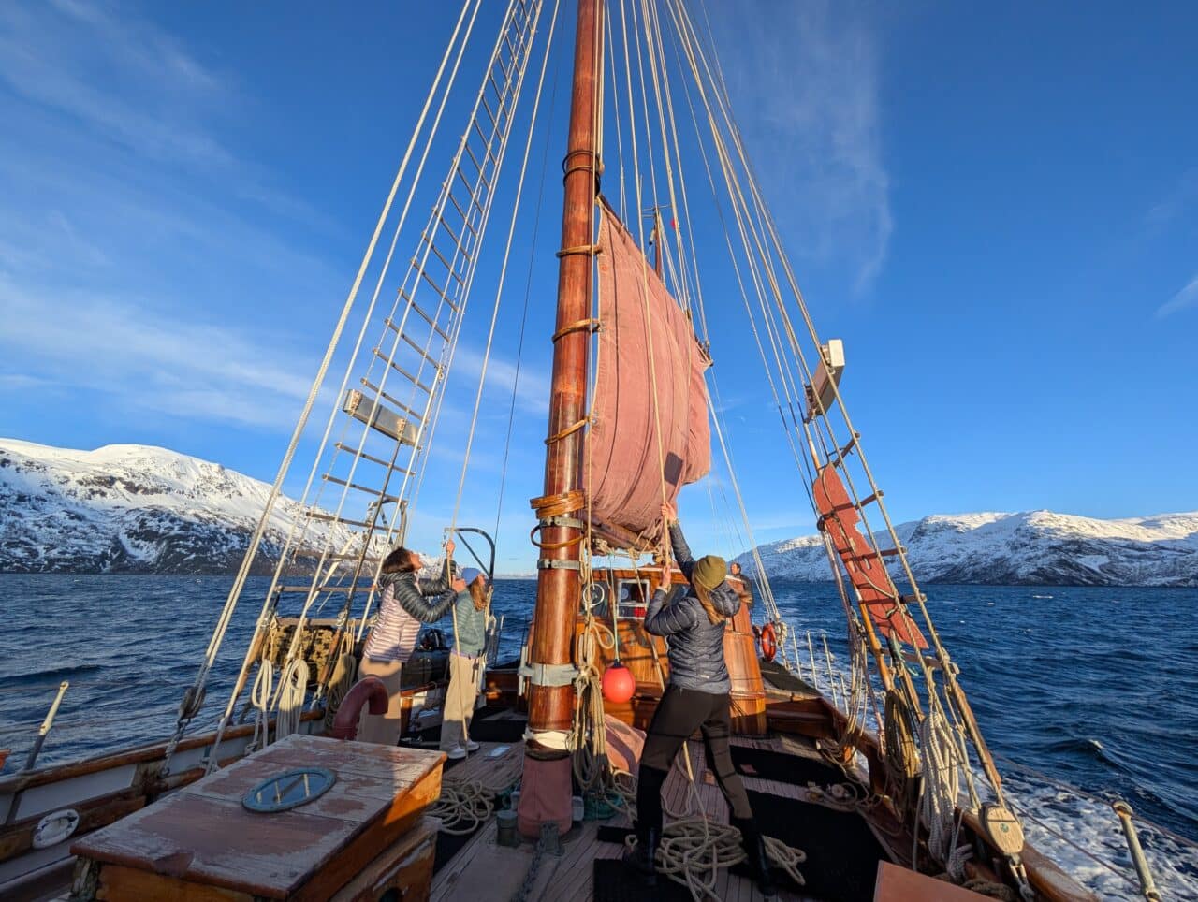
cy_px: 451
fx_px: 416
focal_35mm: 12
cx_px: 599
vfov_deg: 94.6
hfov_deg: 110.5
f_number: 1.7
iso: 48
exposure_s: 1/1953
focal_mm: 2.02
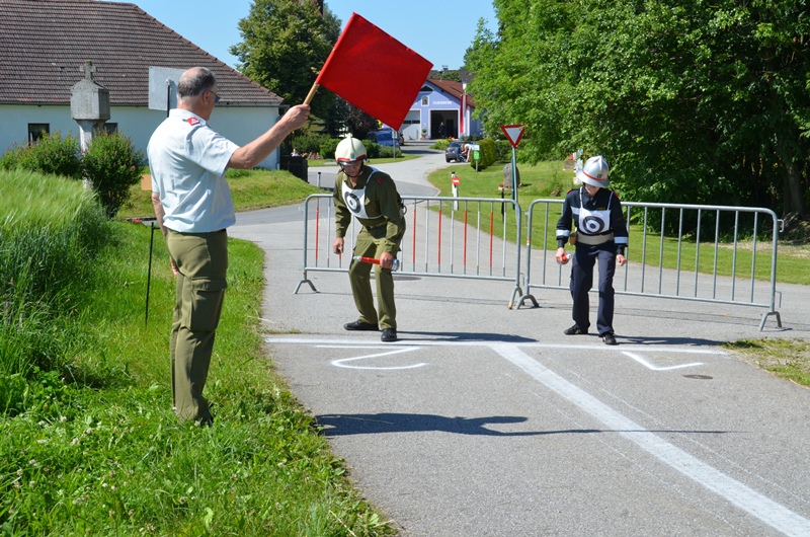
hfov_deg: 33.5
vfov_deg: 22.5
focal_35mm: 60
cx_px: 405
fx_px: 1347
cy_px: 268
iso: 1000
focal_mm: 40
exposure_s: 1/800
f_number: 14
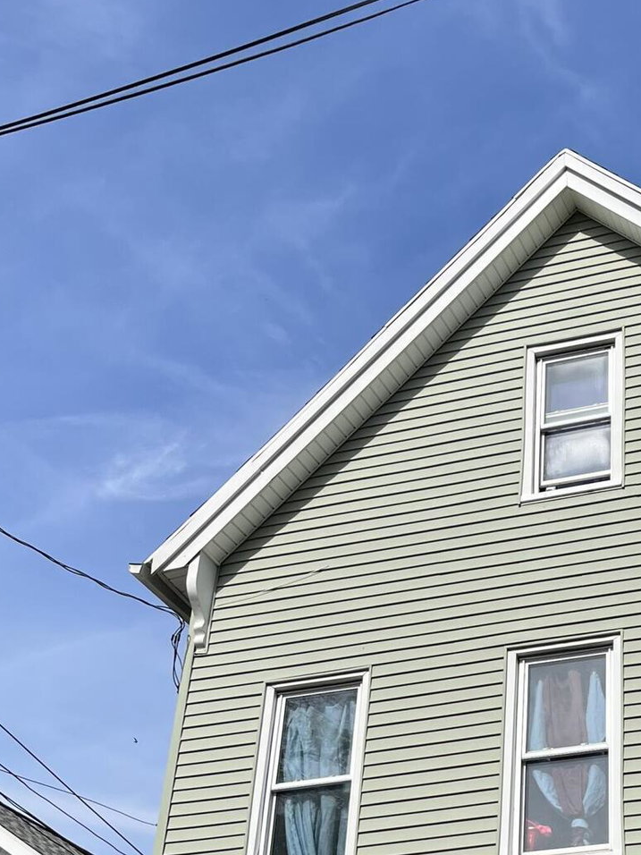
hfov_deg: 24.4
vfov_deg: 32.5
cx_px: 596
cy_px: 657
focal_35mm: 58
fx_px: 1432
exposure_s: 1/4484
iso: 50
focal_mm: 5.1
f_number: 1.6
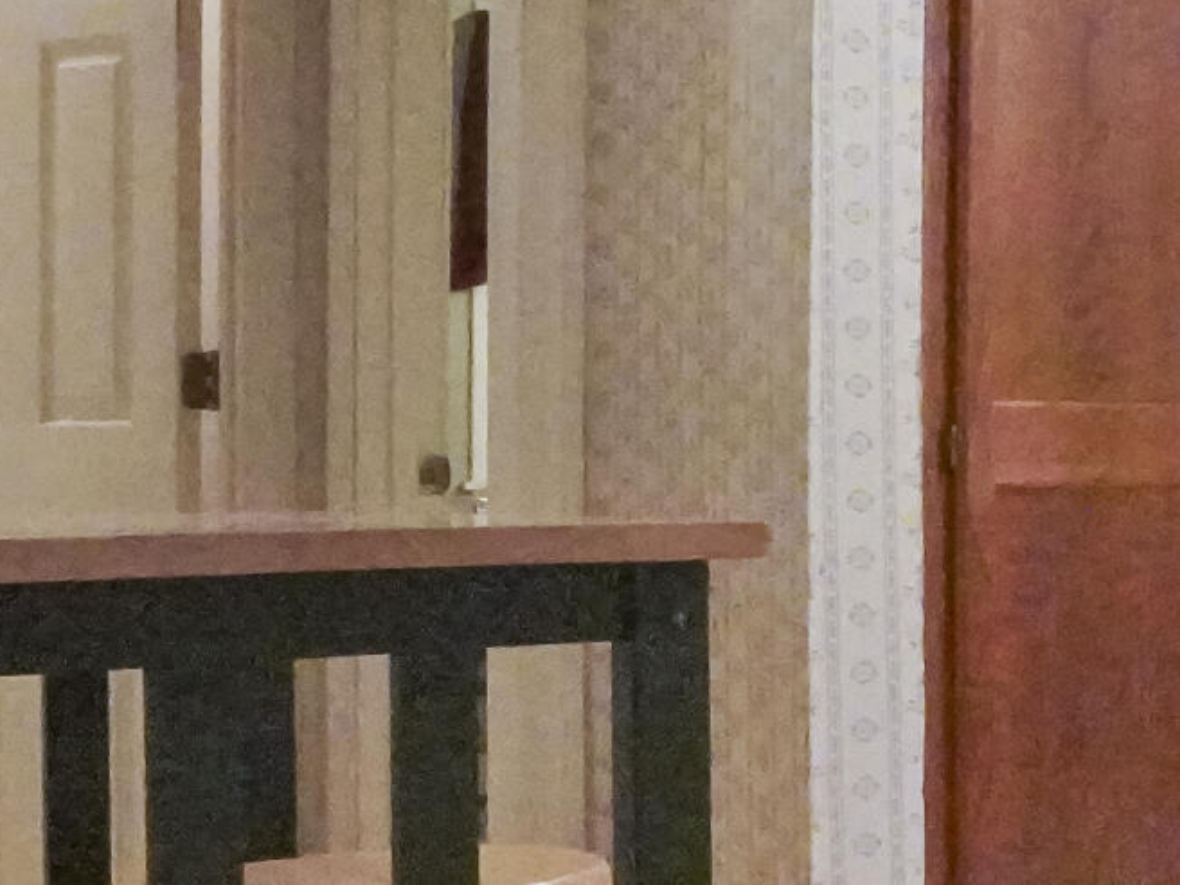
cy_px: 540
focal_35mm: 66
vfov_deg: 22.2
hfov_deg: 18.6
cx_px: 2369
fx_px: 2250
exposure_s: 1/30
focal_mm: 10
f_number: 10
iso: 20000
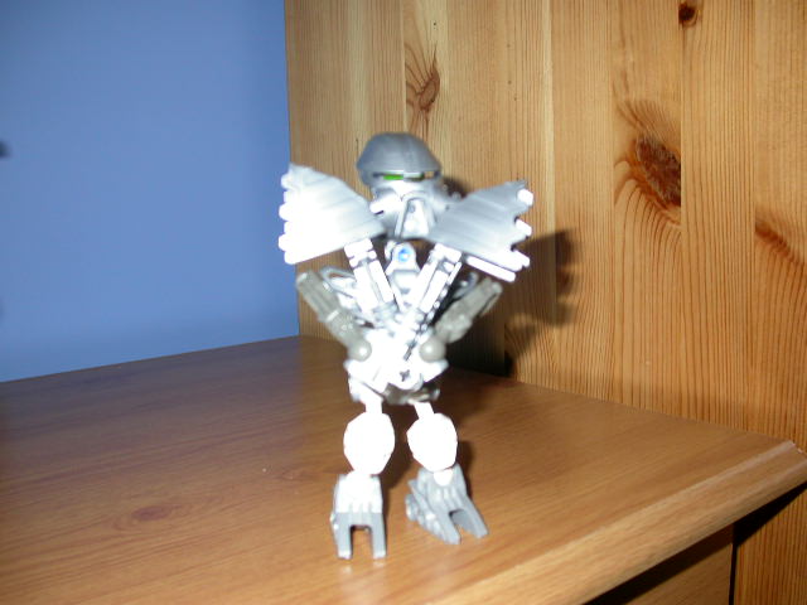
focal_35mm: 38
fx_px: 886
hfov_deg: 49.0
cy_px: 302
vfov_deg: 37.7
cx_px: 404
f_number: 2.6
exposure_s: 1/60
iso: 100
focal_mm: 7.85
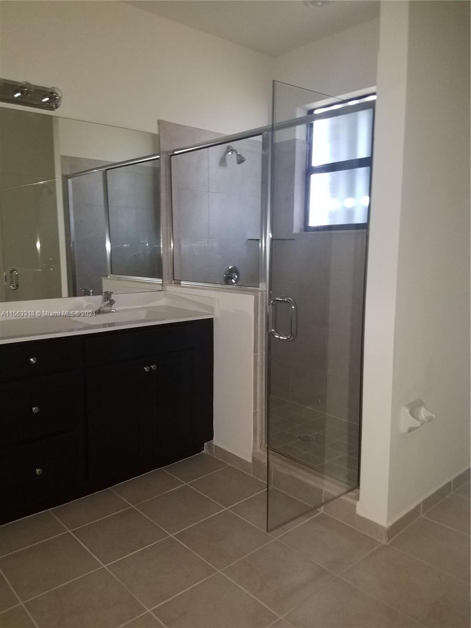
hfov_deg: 53.1
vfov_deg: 67.3
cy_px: 314
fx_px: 472
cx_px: 236
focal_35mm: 26
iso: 125
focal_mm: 4.2
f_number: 1.7
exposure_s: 1/14
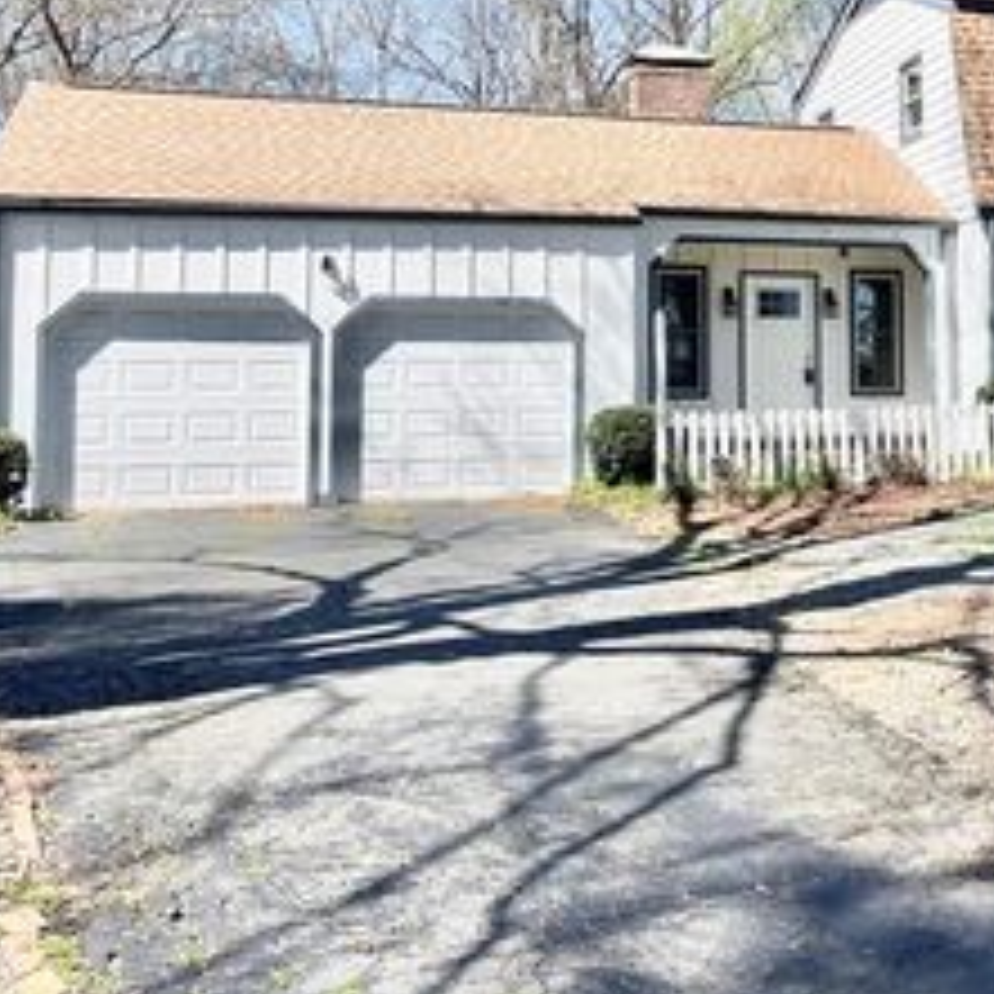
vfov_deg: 33.5
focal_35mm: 50
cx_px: 967
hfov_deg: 31.7
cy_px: 286
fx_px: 1624
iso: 32
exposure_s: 1/3003
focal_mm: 5.1
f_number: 1.6
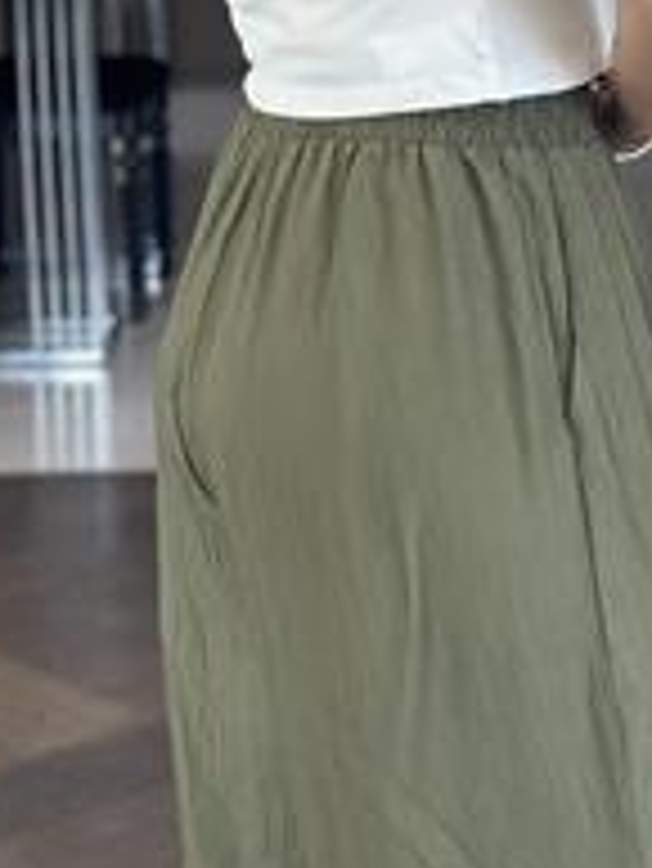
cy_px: -171
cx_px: 504
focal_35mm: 126
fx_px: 3161
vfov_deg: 15.1
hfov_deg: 11.7
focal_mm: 6.86
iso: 125
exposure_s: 1/122
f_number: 1.78
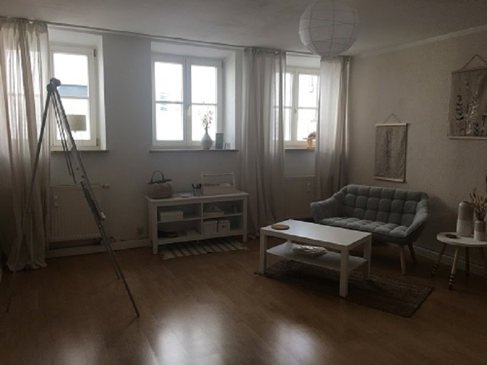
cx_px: 244
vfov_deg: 48.2
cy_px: 182
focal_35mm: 29
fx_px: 408
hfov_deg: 61.7
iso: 40
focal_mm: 4.15
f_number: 2.2
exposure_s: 1/100
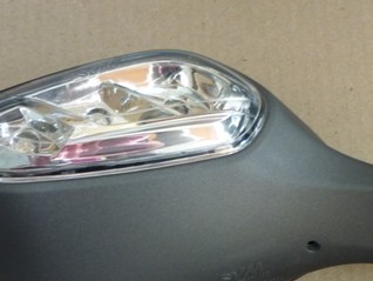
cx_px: 319
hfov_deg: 23.1
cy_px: 228
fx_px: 895
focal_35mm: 83
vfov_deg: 17.6
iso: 160
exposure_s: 1/30
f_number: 2.8
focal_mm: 5.5
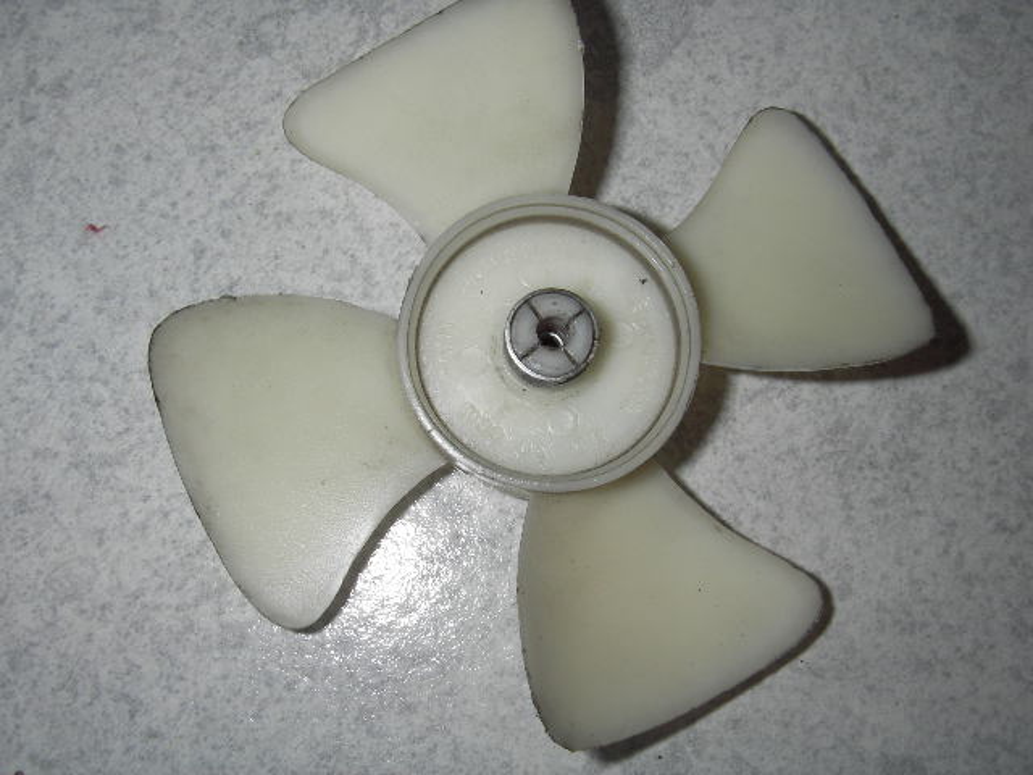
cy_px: 388
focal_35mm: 38
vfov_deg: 37.7
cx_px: 516
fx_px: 1134
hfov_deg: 49.0
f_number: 6.6
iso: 50
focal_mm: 6.3
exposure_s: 1/30
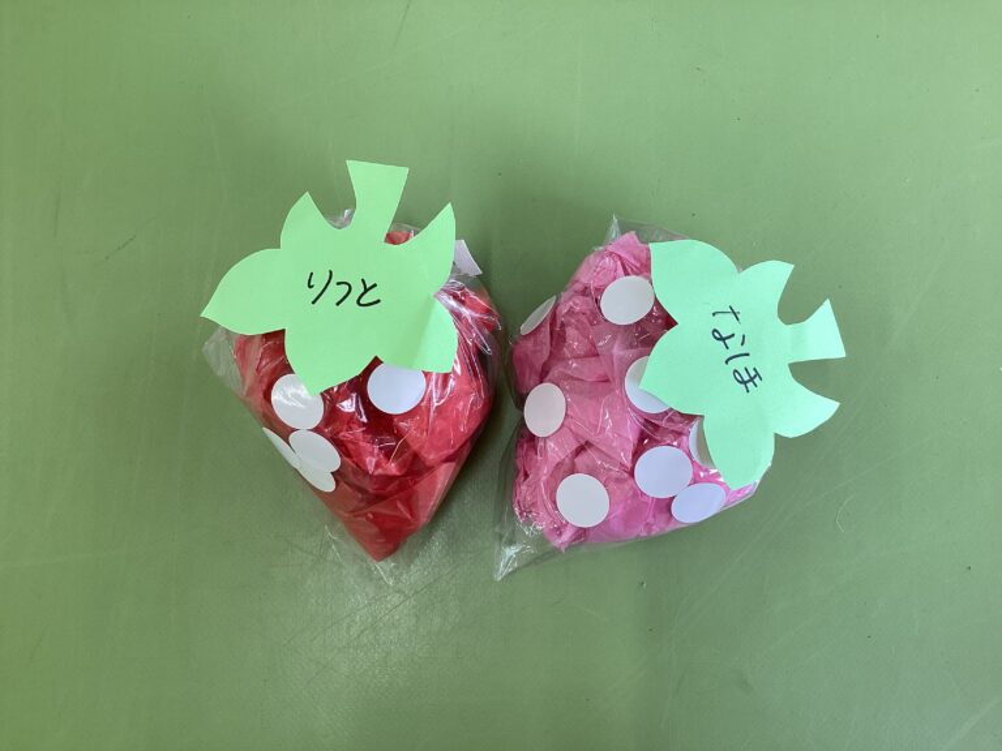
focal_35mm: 31
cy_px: 376
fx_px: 897
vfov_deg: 45.4
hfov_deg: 58.4
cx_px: 501
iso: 64
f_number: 2.4
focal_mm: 3.3
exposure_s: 1/50
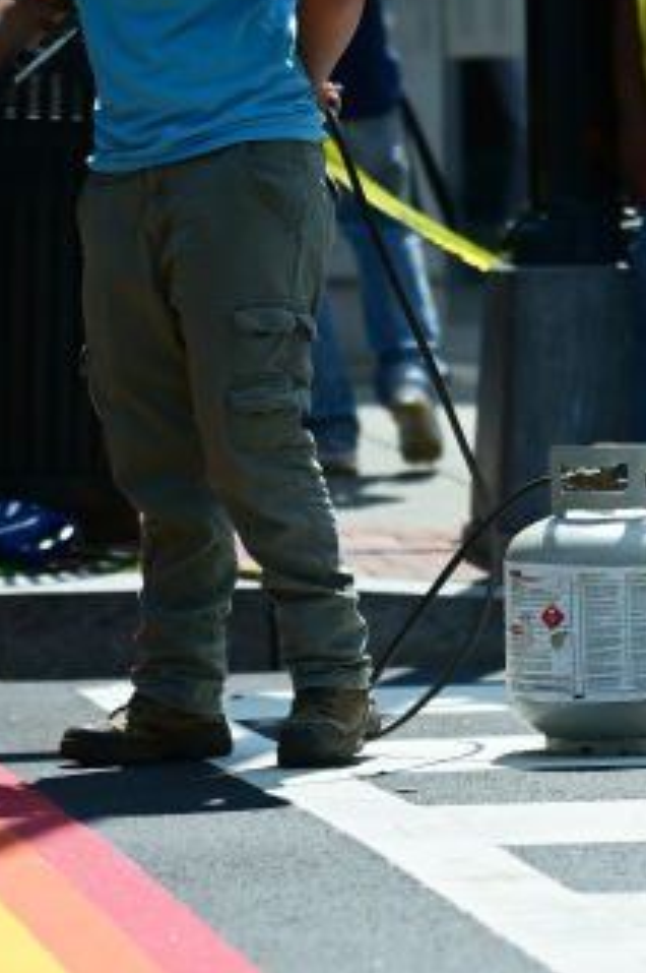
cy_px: 927
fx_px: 7364
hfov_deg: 5.0
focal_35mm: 273
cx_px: 273
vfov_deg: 7.5
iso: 100
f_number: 1.8
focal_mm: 85
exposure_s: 1/8000
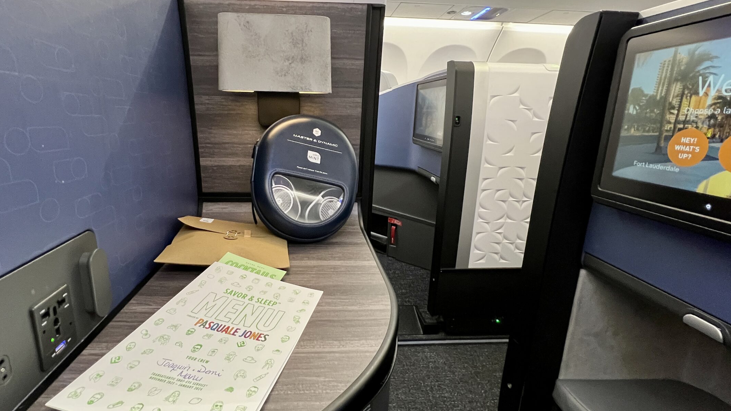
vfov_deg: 63.9
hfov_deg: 95.7
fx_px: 330
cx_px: 332
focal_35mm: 17
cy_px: 198
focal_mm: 1.57
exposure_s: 1/52
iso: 640
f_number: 1.8
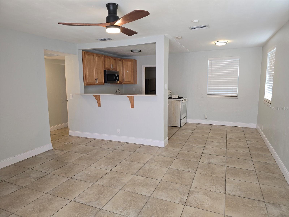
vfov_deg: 58.9
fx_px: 192
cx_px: 144
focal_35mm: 23
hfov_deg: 73.9
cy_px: 108
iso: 80
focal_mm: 6.3
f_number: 1.7
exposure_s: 1/60
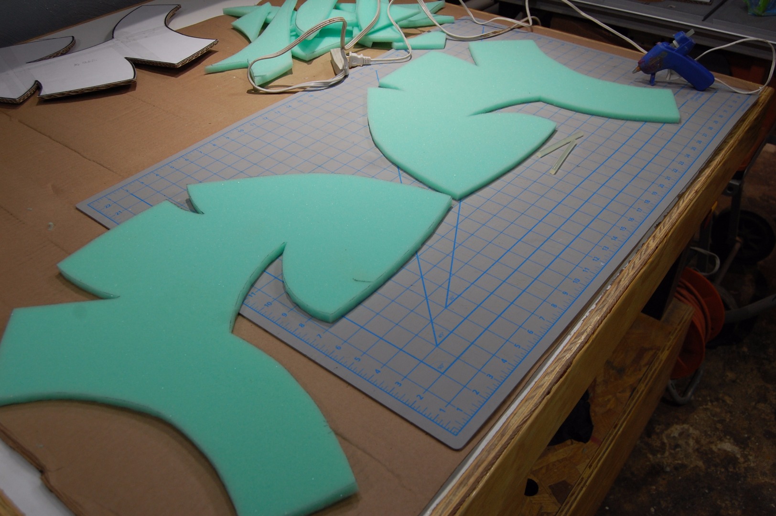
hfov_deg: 62.0
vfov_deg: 43.5
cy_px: 258
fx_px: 646
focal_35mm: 30
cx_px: 388
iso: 400
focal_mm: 20
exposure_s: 1/100
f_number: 5
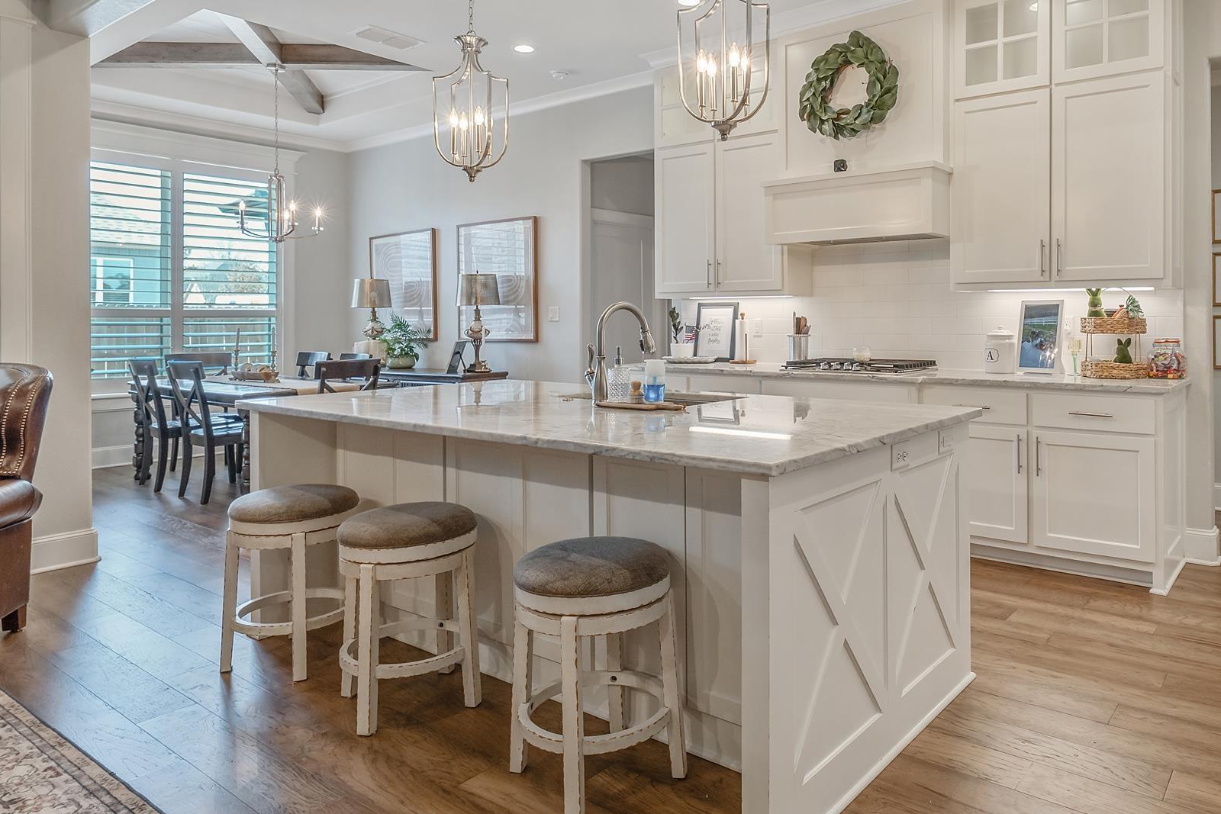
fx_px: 848
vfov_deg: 50.8
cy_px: 306
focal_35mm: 25
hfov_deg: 70.5
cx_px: 751
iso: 800
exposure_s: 1/15
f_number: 8
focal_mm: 16
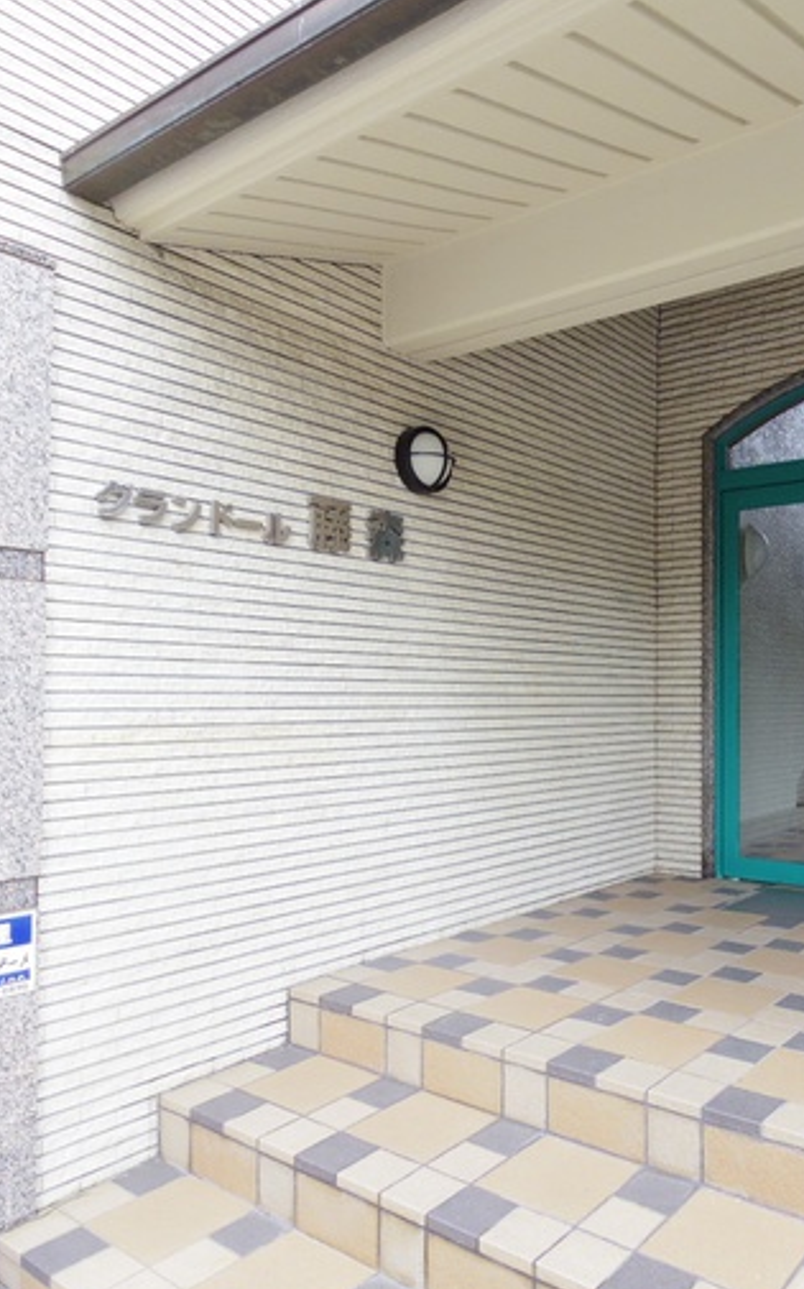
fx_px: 878
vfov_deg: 72.6
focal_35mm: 25
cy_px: 650
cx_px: 577
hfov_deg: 47.8
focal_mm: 3.8
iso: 200
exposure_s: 1/60
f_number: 4
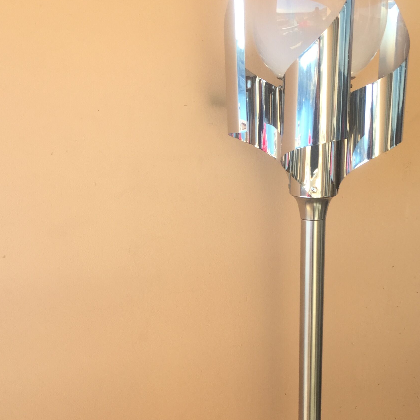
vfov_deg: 33.0
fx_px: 686
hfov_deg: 33.8
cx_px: 274
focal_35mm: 50
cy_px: 338
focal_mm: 4.15
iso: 32
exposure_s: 1/170
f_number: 2.2
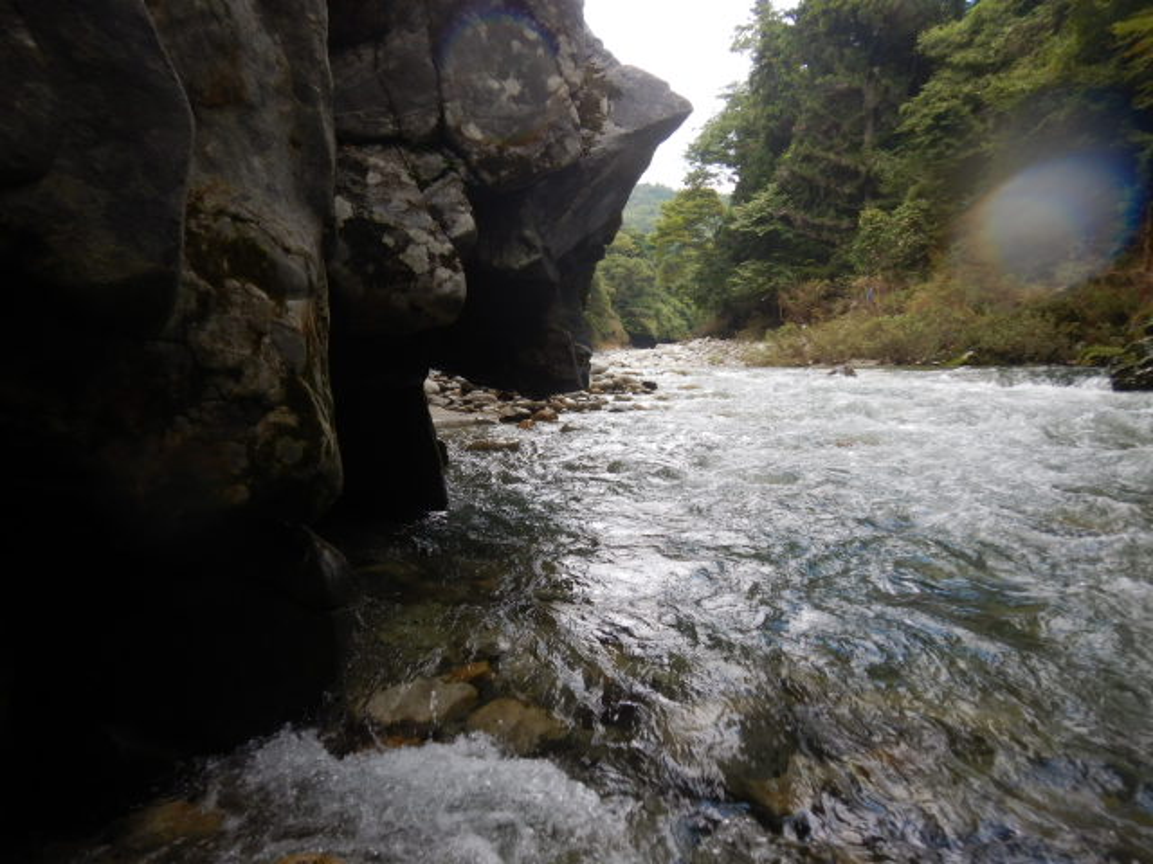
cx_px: 576
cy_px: 432
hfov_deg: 71.6
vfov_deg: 56.8
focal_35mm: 24
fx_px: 799
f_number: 2.8
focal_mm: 4.3
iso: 125
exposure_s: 1/250
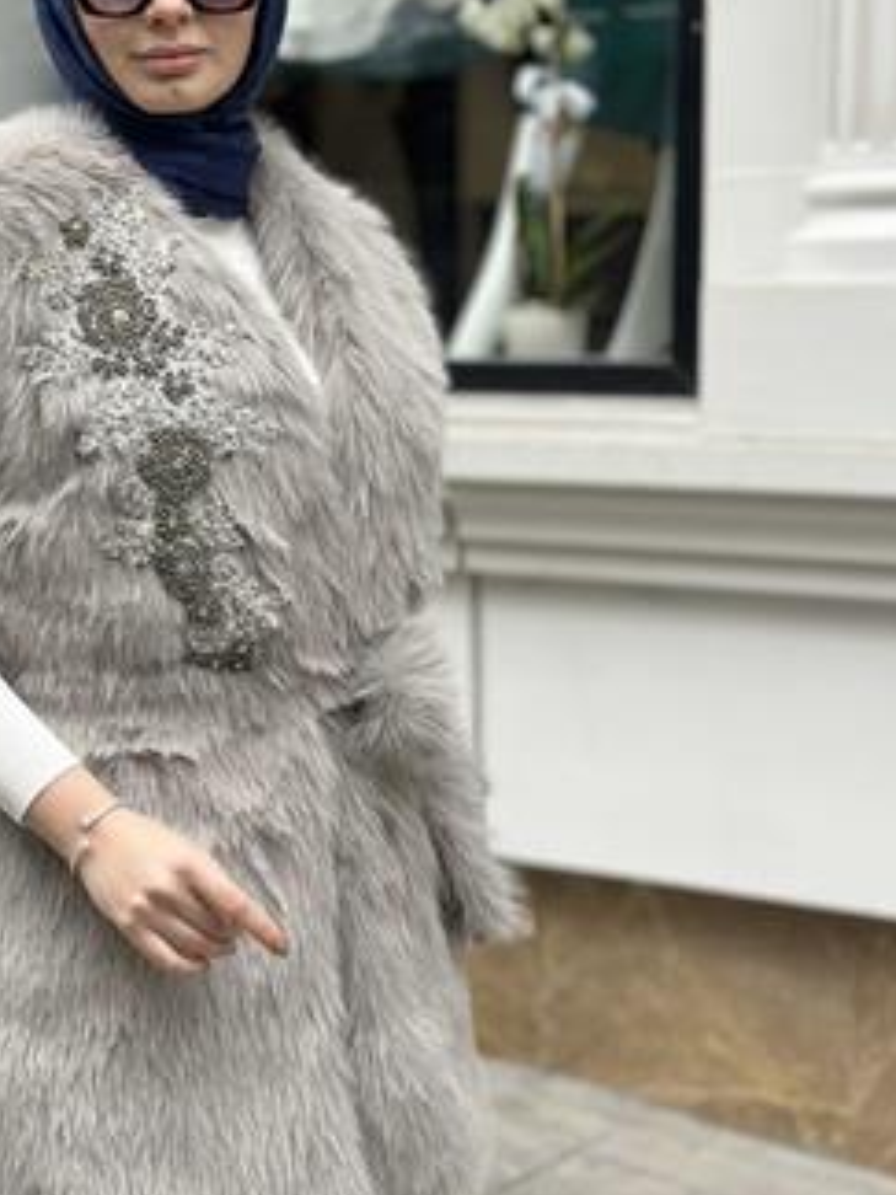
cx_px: 236
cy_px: 555
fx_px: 2726
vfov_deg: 24.7
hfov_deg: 18.6
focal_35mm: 79
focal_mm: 6.86
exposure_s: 1/785
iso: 80
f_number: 1.78
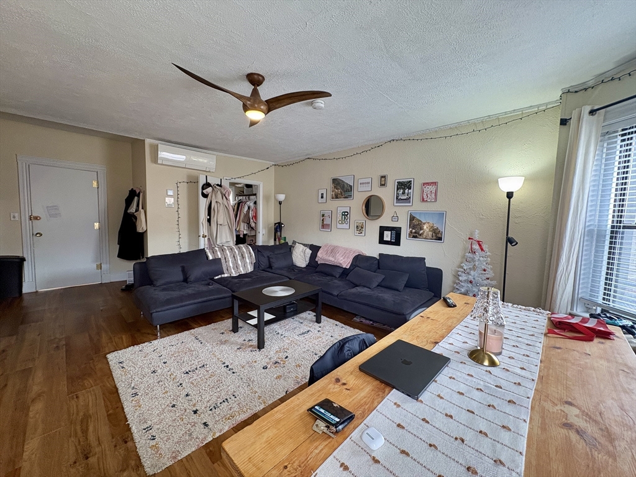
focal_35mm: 14
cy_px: 238
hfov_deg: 102.1
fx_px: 257
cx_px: 318
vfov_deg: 85.7
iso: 250
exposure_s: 1/60
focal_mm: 2.22
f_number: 2.2
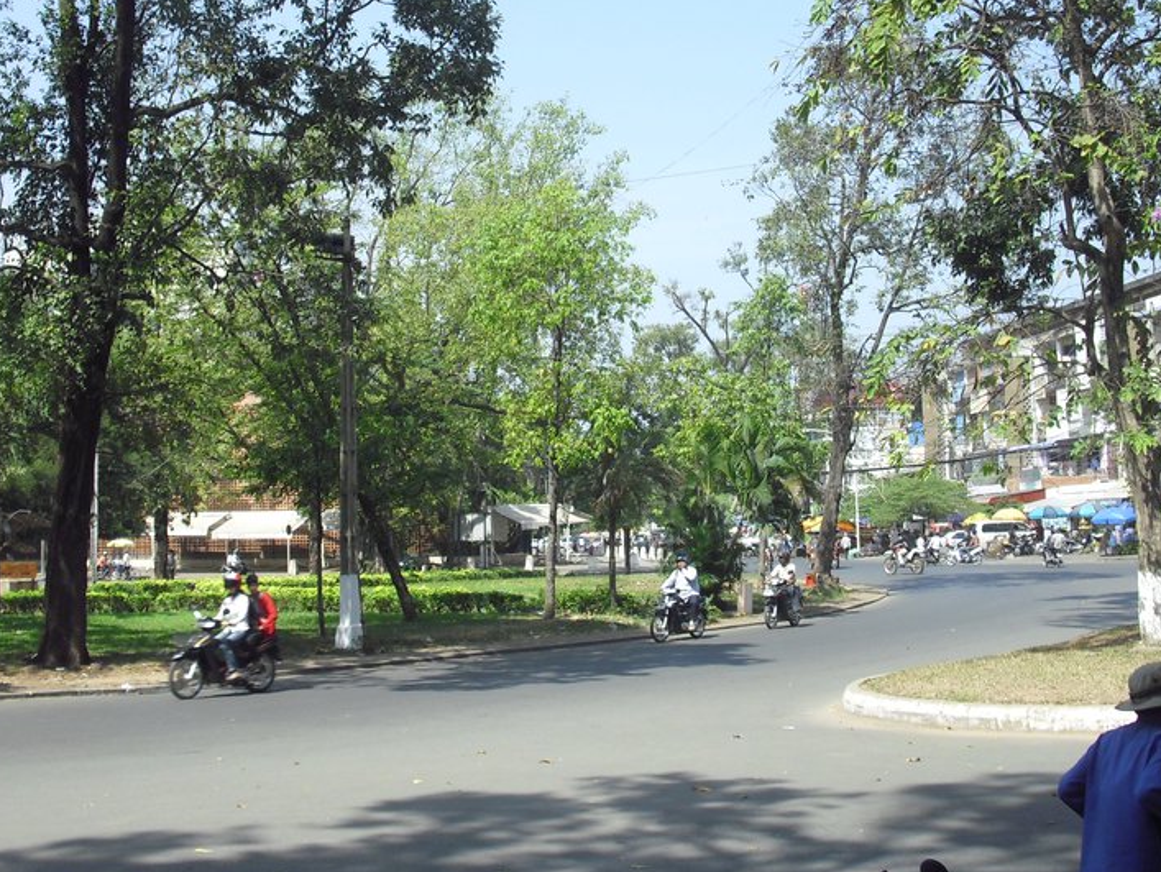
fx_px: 1846
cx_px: 590
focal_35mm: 55
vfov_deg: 26.5
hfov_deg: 34.9
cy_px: 310
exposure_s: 1/125
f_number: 8
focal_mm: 6.2
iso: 100
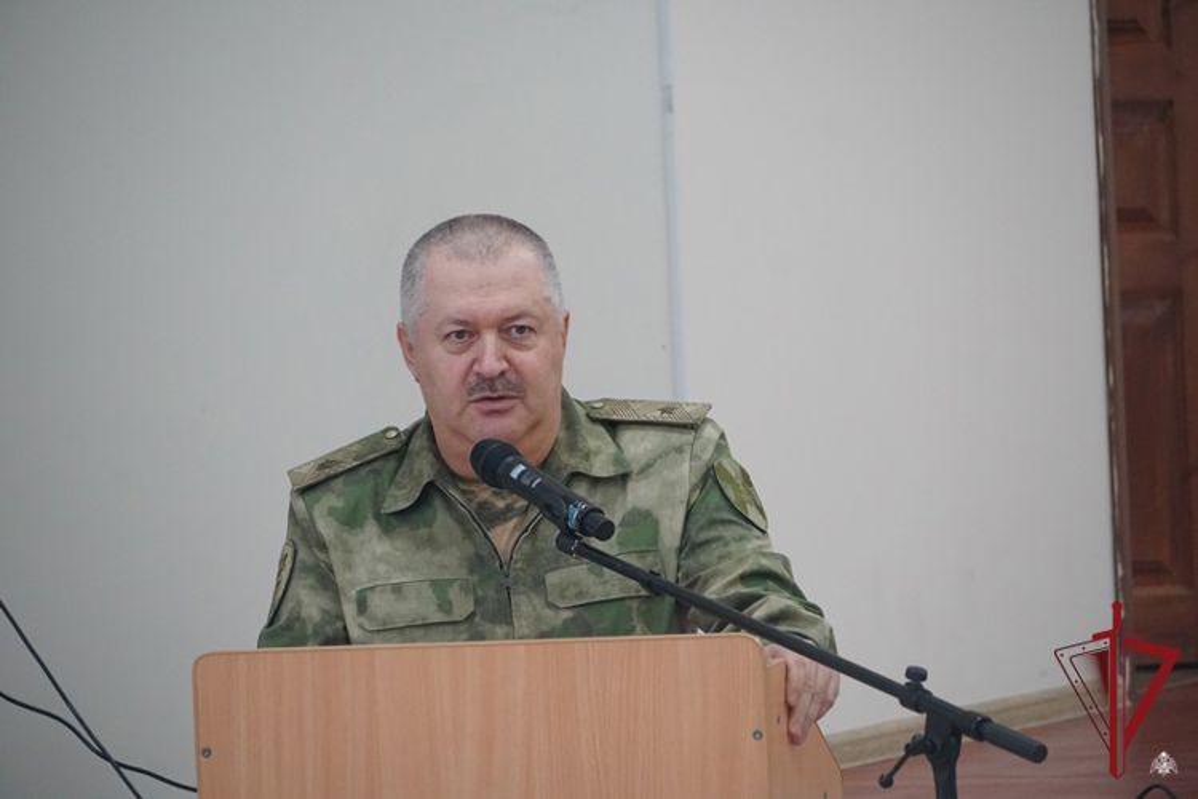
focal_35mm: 202
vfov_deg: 6.8
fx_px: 6738
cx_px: 599
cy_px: 400
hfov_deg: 10.2
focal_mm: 135
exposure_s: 1/250
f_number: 5.6
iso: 4000
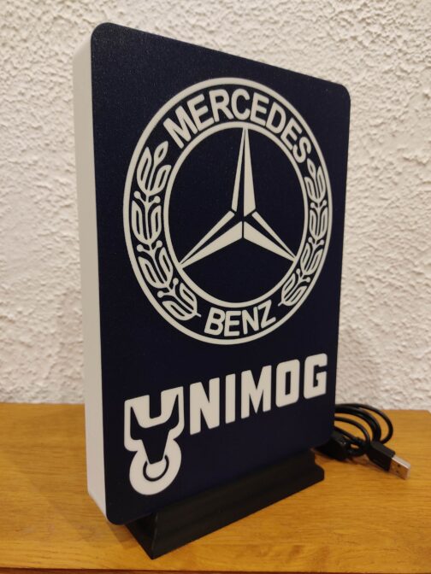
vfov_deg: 67.3
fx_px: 432
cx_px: 216
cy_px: 287
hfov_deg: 53.1
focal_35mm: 26
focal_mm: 4.74
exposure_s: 1/33
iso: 776
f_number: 1.79
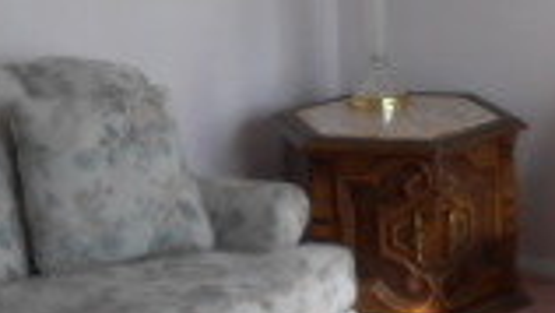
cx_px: 369
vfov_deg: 10.5
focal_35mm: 115
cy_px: 81
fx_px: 1693
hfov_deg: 18.6
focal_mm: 4.6
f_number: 3.5
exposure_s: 1/30
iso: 80
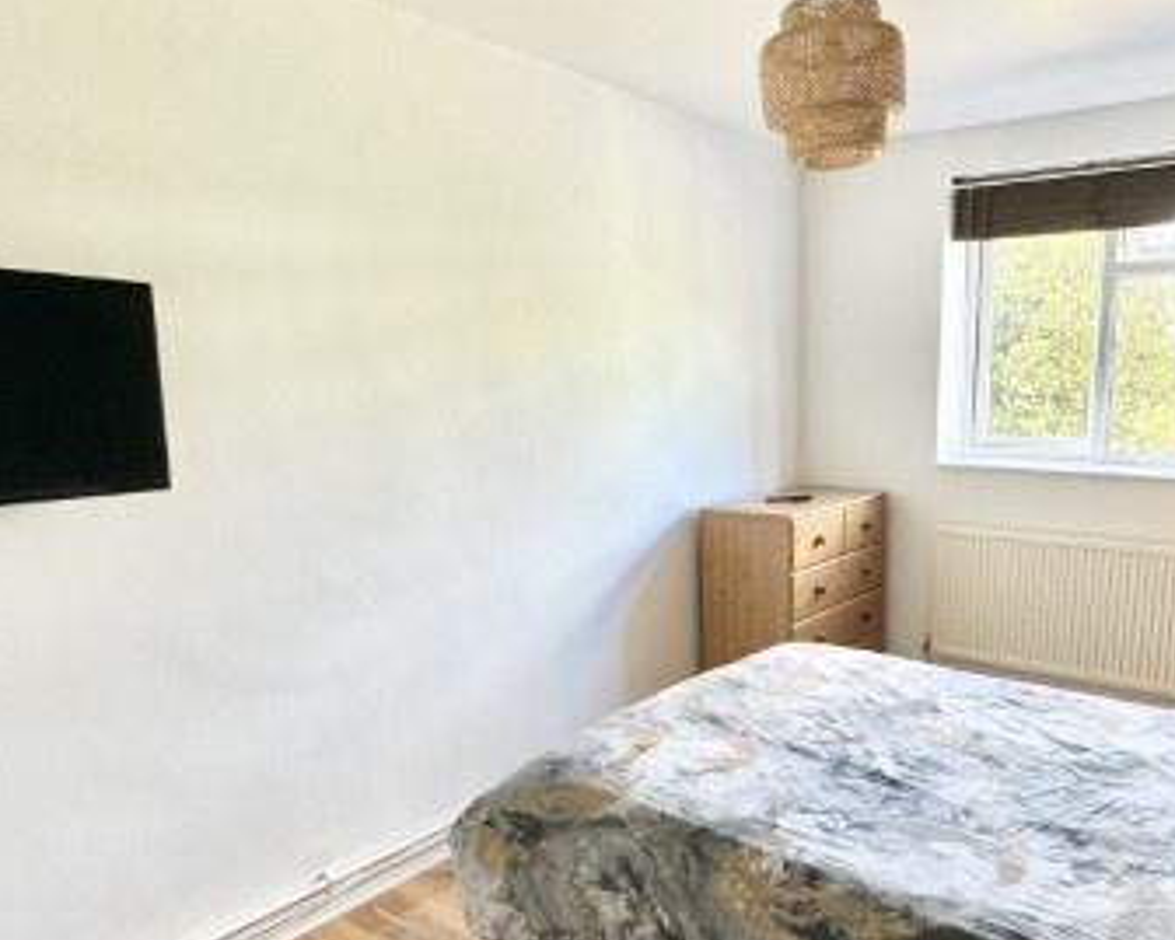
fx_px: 904
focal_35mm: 26
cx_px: 769
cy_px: 549
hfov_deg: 64.5
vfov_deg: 54.7
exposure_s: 1/99
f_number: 2.2
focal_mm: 2.22
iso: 160
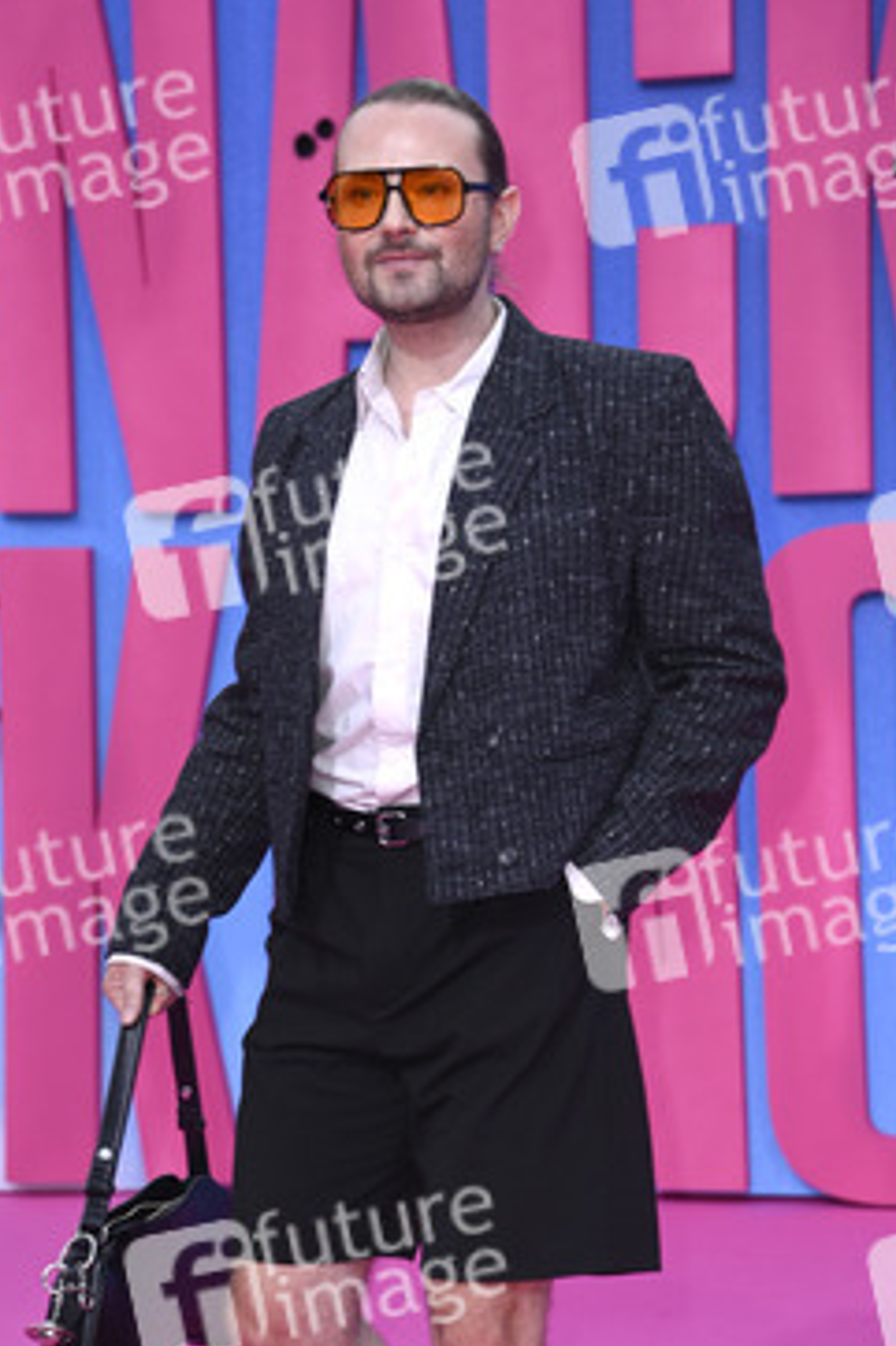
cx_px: 424
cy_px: 718
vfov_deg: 16.0
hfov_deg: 10.7
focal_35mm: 128
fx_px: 4783
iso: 250
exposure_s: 1/250
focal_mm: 116
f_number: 6.3
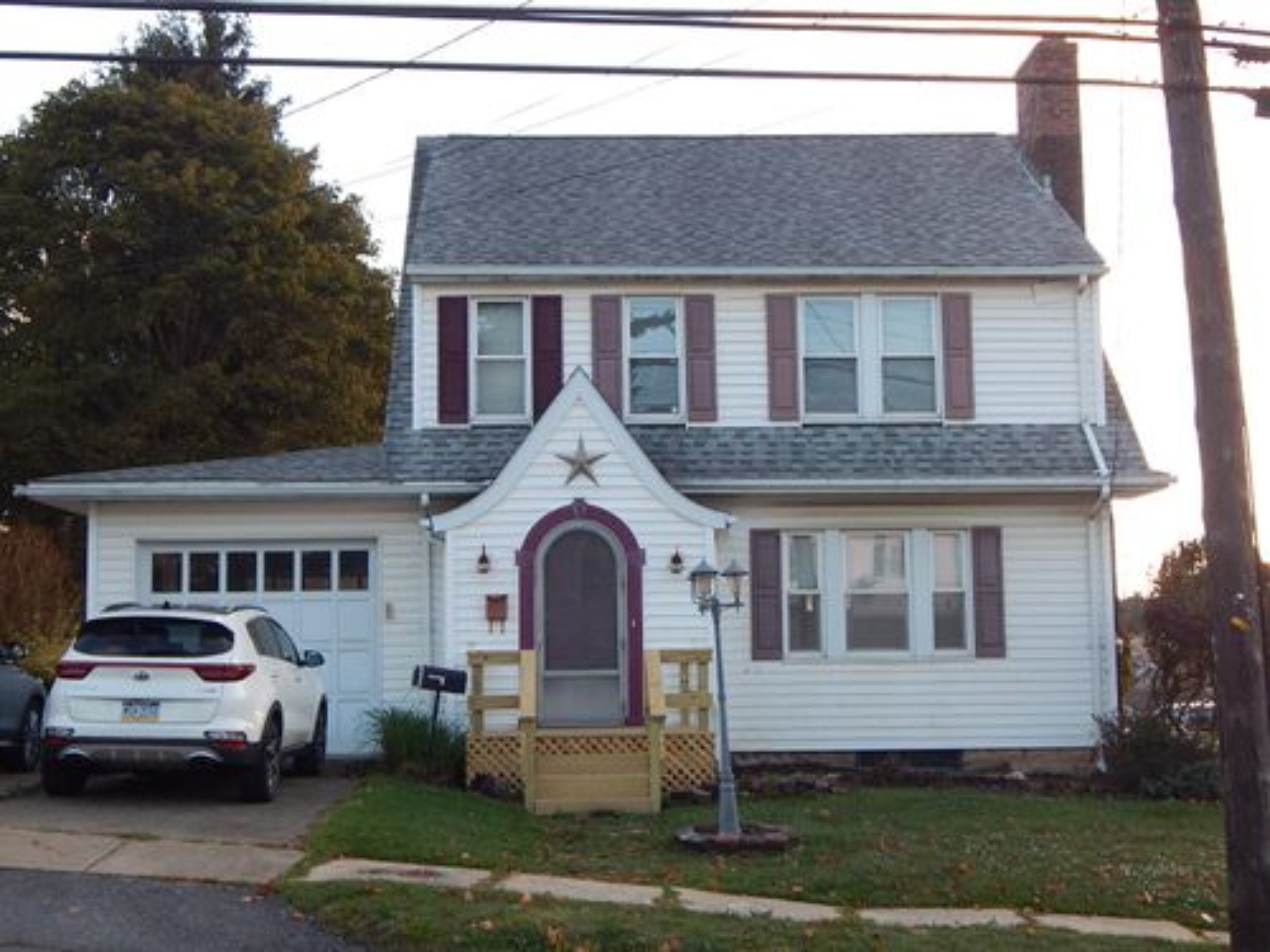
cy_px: 476
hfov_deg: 39.7
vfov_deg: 30.3
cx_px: 635
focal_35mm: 48
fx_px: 1761
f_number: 3.7
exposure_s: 1/100
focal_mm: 8.6
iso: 125
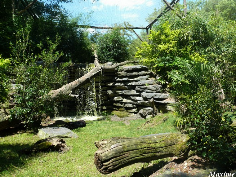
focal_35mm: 35
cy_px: 88
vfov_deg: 40.7
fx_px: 239
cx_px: 118
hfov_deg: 52.6
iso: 100
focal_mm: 7.4
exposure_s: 1/250
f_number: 4
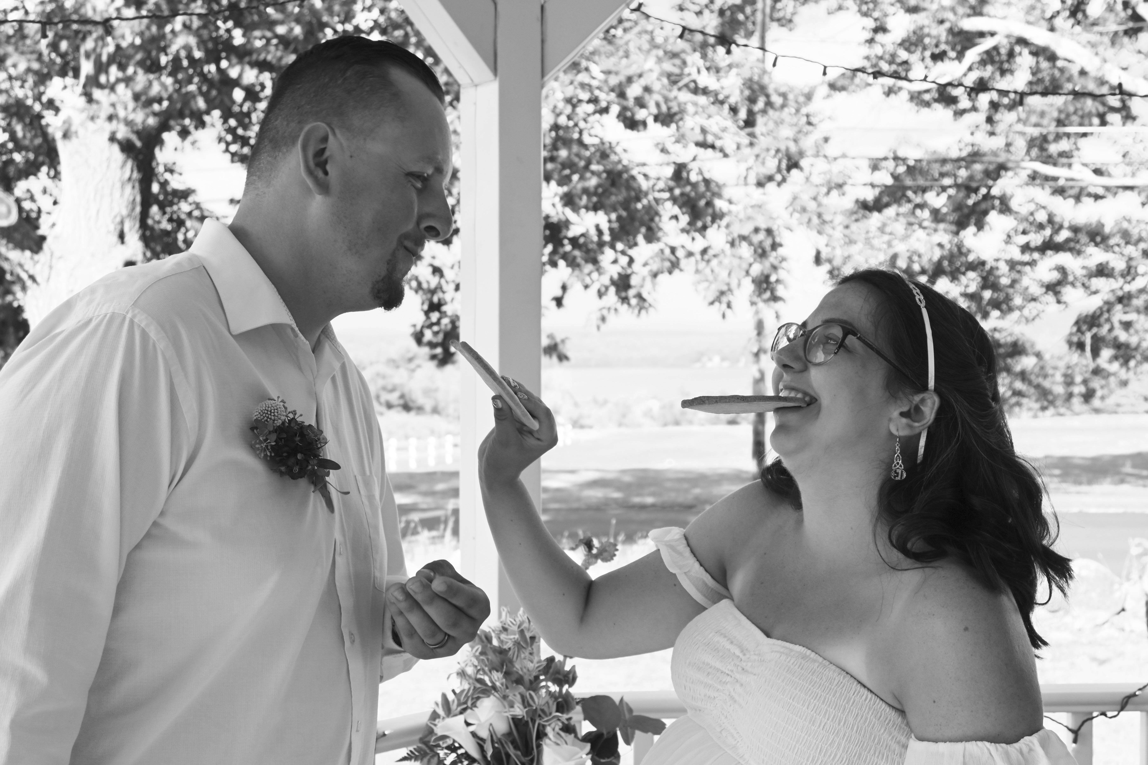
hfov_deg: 45.0
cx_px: 574
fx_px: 1387
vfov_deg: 30.8
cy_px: 382
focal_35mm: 44
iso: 110
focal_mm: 29
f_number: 5.6
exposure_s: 1/250
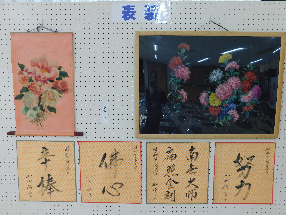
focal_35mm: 23
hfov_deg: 73.9
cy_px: 108
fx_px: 190
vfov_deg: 58.9
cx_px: 143
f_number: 3
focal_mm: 4
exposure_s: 1/60
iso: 125
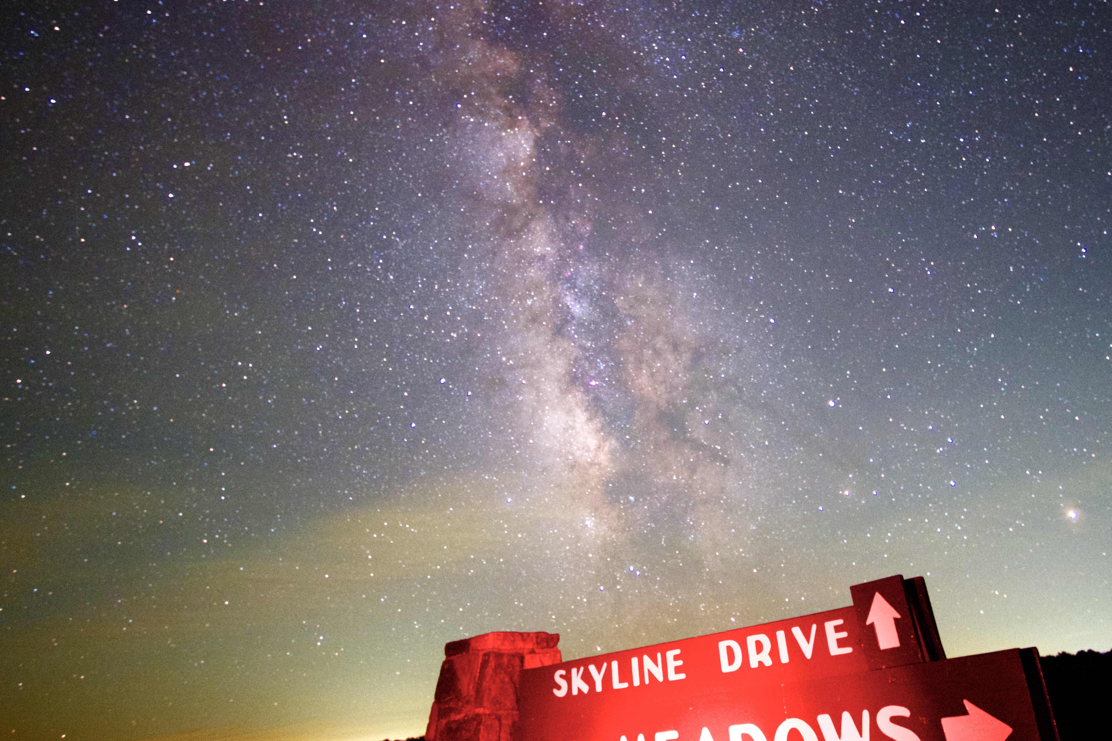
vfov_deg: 56.1
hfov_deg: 77.9
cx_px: 656
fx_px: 679
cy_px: 250
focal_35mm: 22
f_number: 2.8
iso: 6400
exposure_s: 30
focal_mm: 14
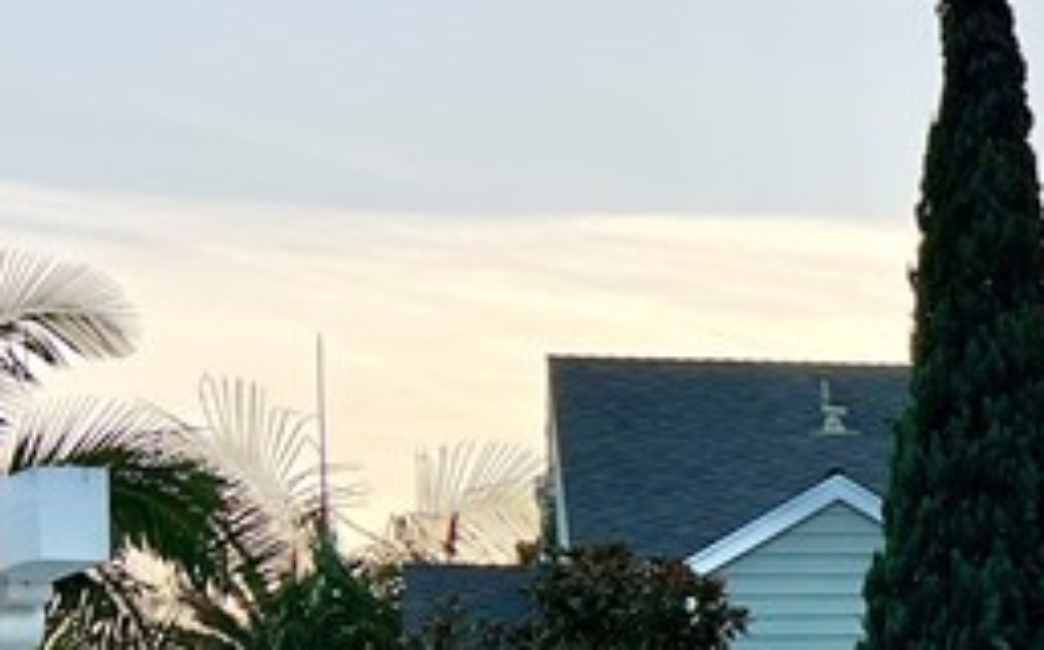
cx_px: 1523
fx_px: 3126
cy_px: 756
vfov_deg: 11.7
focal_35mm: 110
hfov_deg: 17.3
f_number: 1.5
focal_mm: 5.7
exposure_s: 1/917
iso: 50
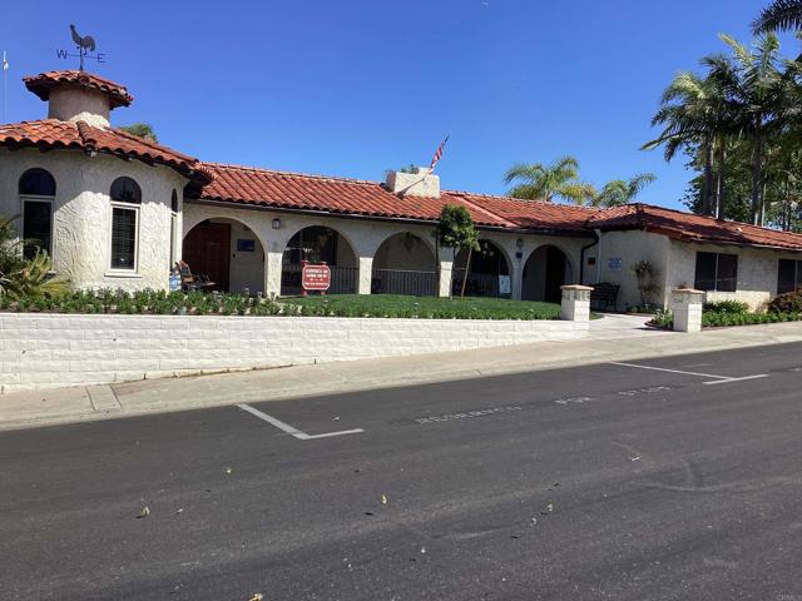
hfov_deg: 58.4
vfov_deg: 45.4
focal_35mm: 31
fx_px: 718
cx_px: 401
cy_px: 300
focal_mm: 3.3
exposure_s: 1/1664
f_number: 2.4
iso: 25
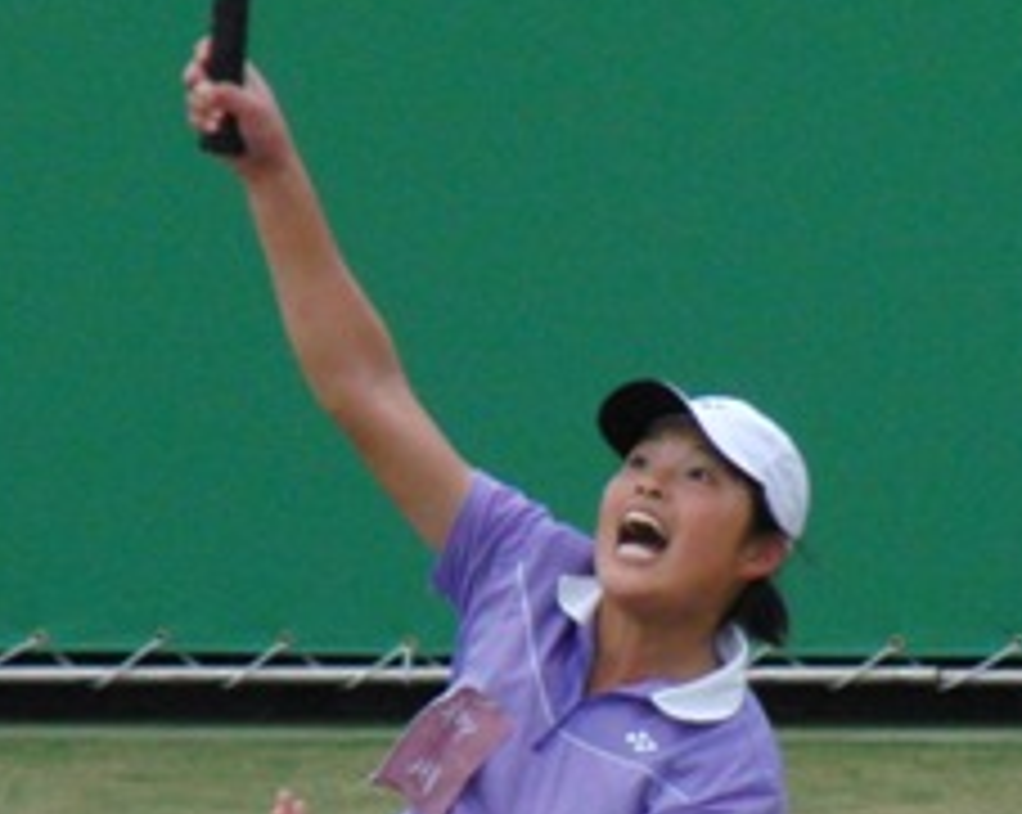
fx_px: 32987
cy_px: 625
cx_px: 662
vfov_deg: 1.4
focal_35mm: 1092
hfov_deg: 1.8
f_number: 4.2
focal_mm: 70
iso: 400
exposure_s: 1/1000
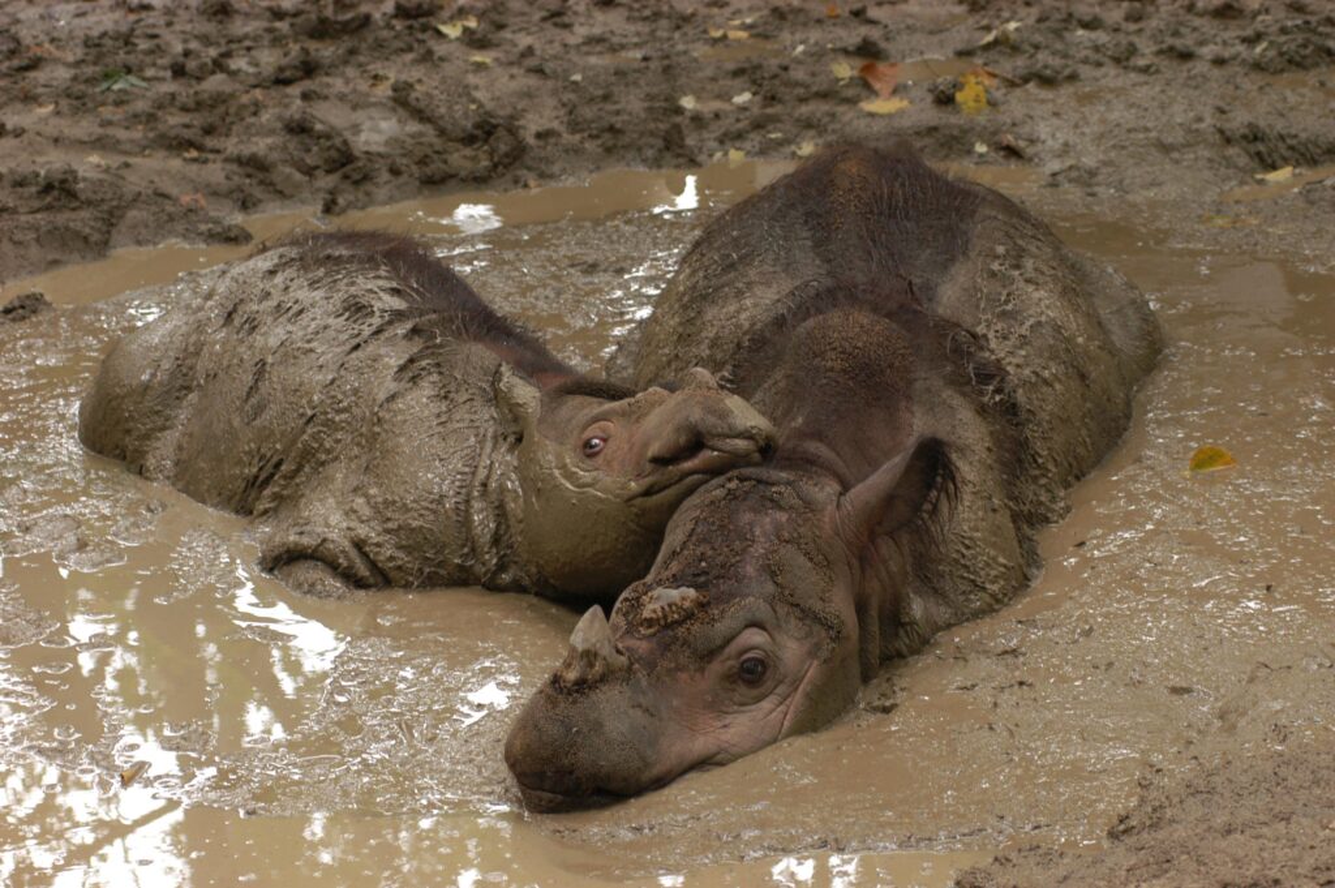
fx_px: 4446
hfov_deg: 17.1
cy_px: 444
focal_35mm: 120
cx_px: 668
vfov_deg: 11.4
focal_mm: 80
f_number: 4.5
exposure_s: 1/80
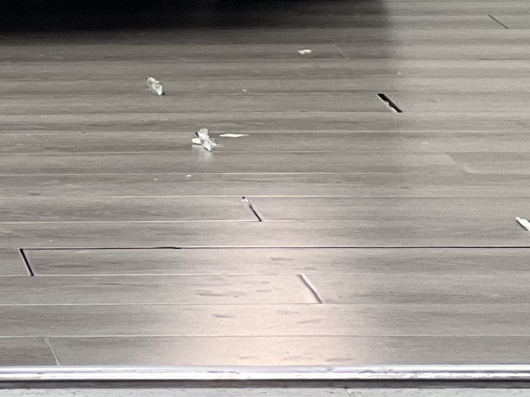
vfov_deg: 4.4
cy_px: -450
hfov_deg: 5.9
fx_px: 5053
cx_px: -241
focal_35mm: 330
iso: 64
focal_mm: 9
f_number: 2.8
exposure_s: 1/84
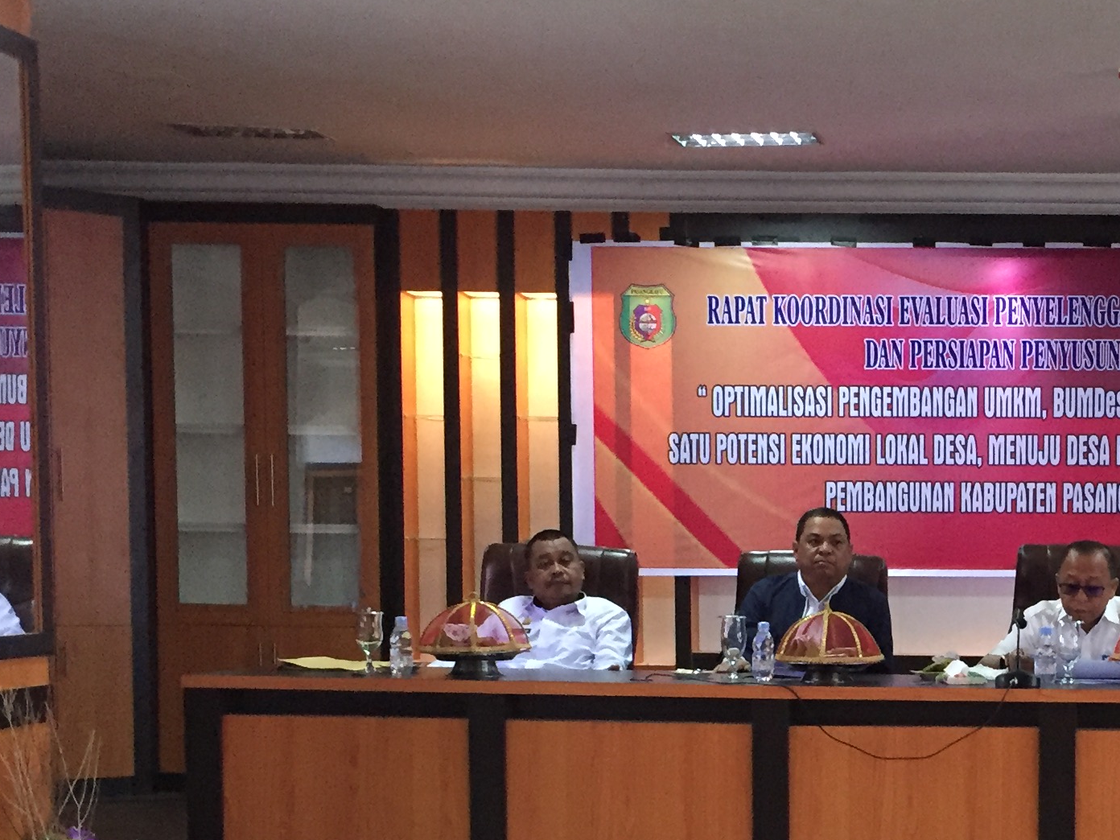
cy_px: 743
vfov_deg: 21.2
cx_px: 1056
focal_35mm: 68
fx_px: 2200
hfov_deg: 27.3
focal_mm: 4.15
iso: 250
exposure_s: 1/20
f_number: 2.2
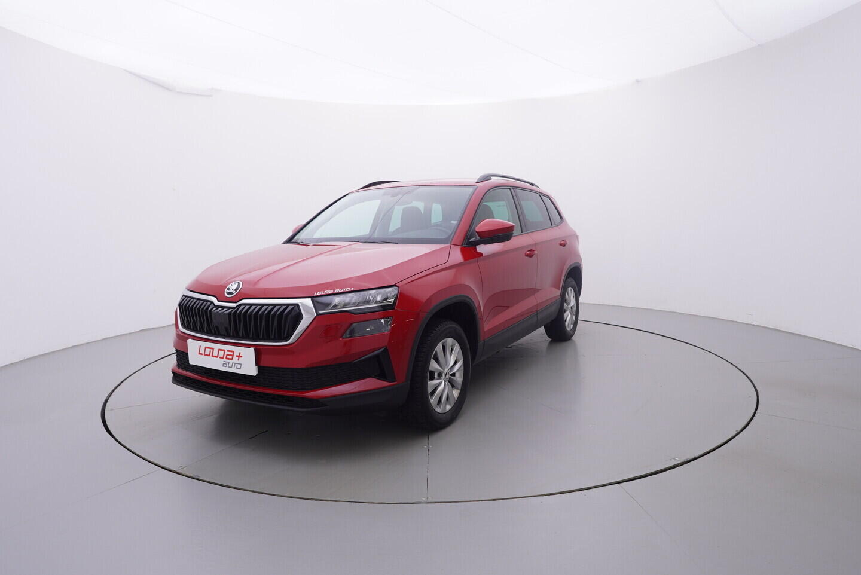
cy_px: 288
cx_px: 430
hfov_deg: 77.3
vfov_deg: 56.2
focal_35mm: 22
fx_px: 538
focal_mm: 15
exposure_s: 1/80
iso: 200
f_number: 5
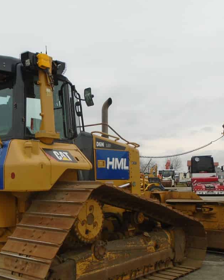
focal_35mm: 43
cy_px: 174
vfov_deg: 42.6
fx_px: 356
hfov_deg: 34.6
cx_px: 73
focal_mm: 4.6
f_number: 3.2
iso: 100
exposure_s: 1/320
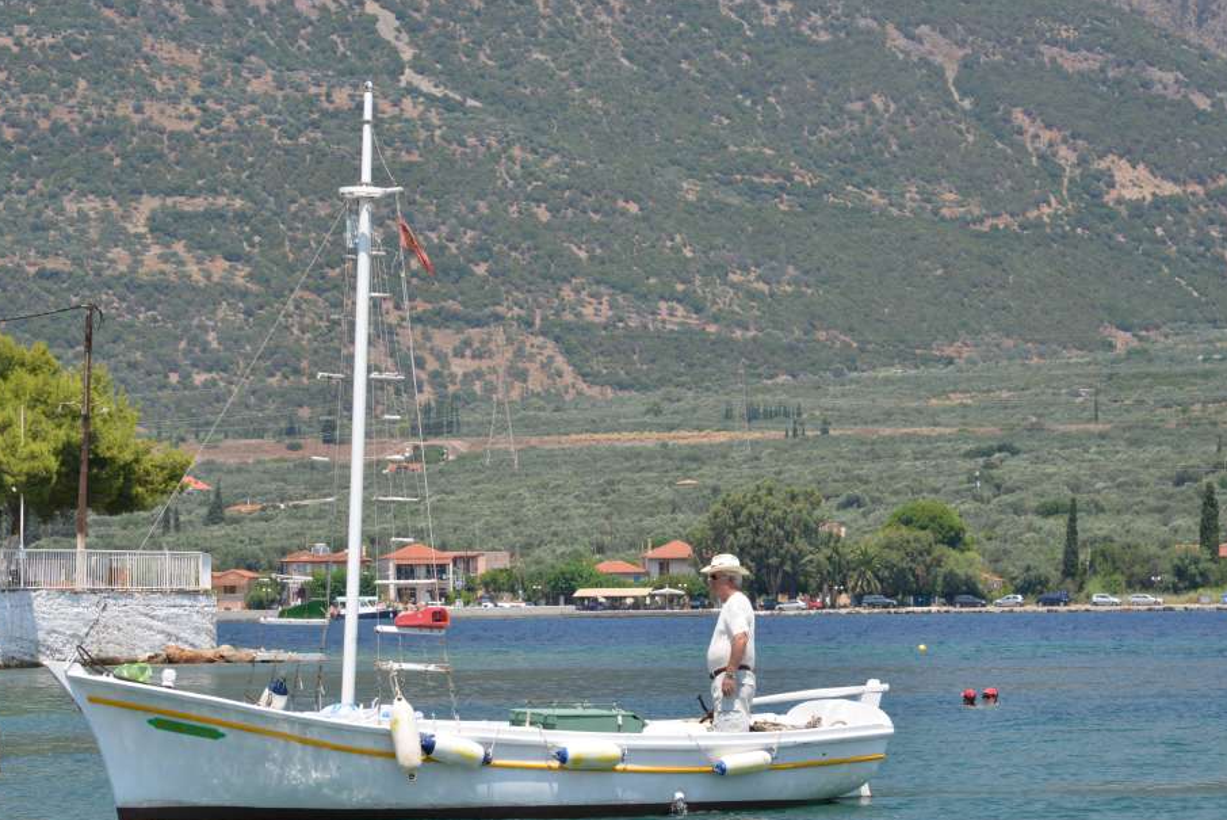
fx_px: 5422
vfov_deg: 8.6
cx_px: 450
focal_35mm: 159
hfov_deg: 12.9
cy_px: 472
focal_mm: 120
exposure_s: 1/400
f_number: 13
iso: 1250
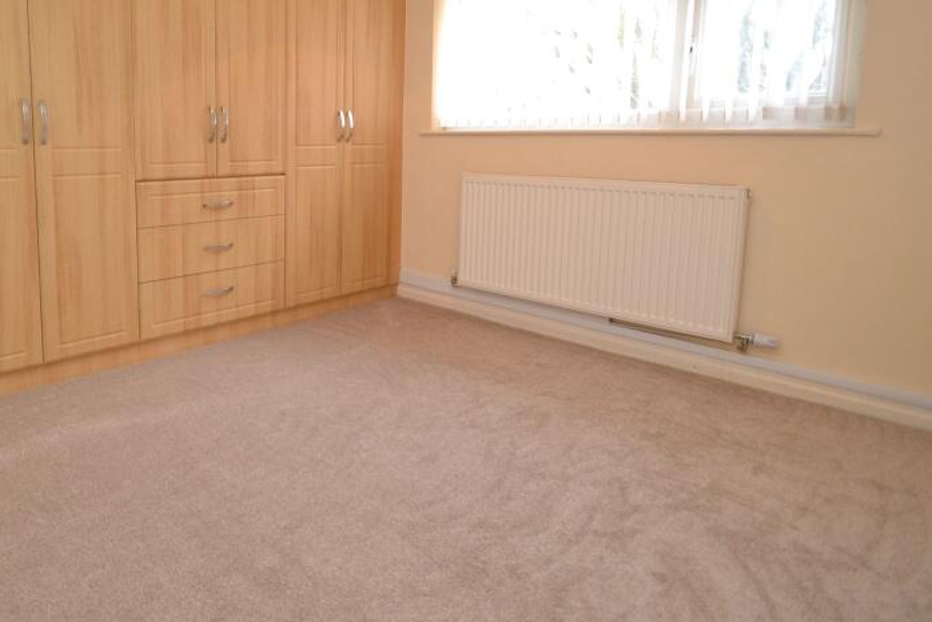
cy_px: 200
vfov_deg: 55.9
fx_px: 570
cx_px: 271
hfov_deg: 74.7
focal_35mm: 22
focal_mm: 10
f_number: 3.5
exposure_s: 1/60
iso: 720
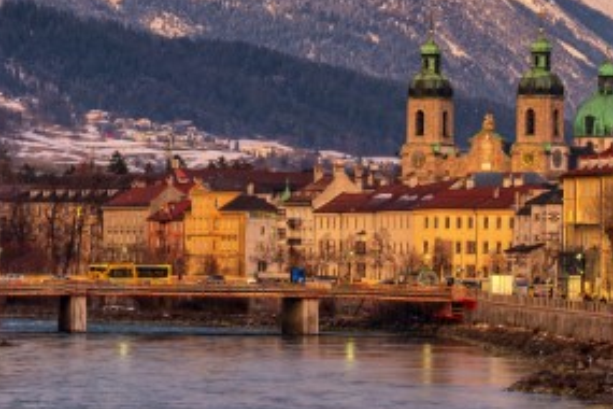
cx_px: 312
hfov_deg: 8.7
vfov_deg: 5.8
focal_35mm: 236
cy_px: 22
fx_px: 4018
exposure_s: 1/13
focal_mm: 70
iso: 100
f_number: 5.6
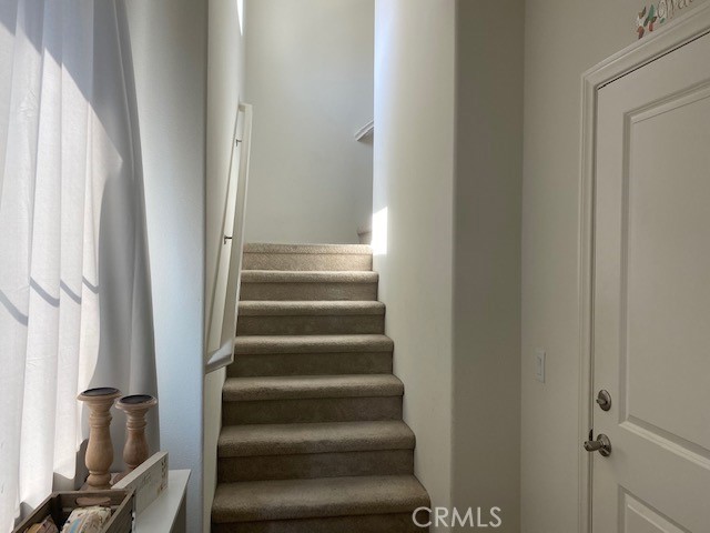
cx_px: 355
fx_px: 533
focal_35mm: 26
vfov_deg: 53.1
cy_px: 266
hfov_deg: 67.3
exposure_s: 1/120
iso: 64
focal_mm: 4.25
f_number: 1.8
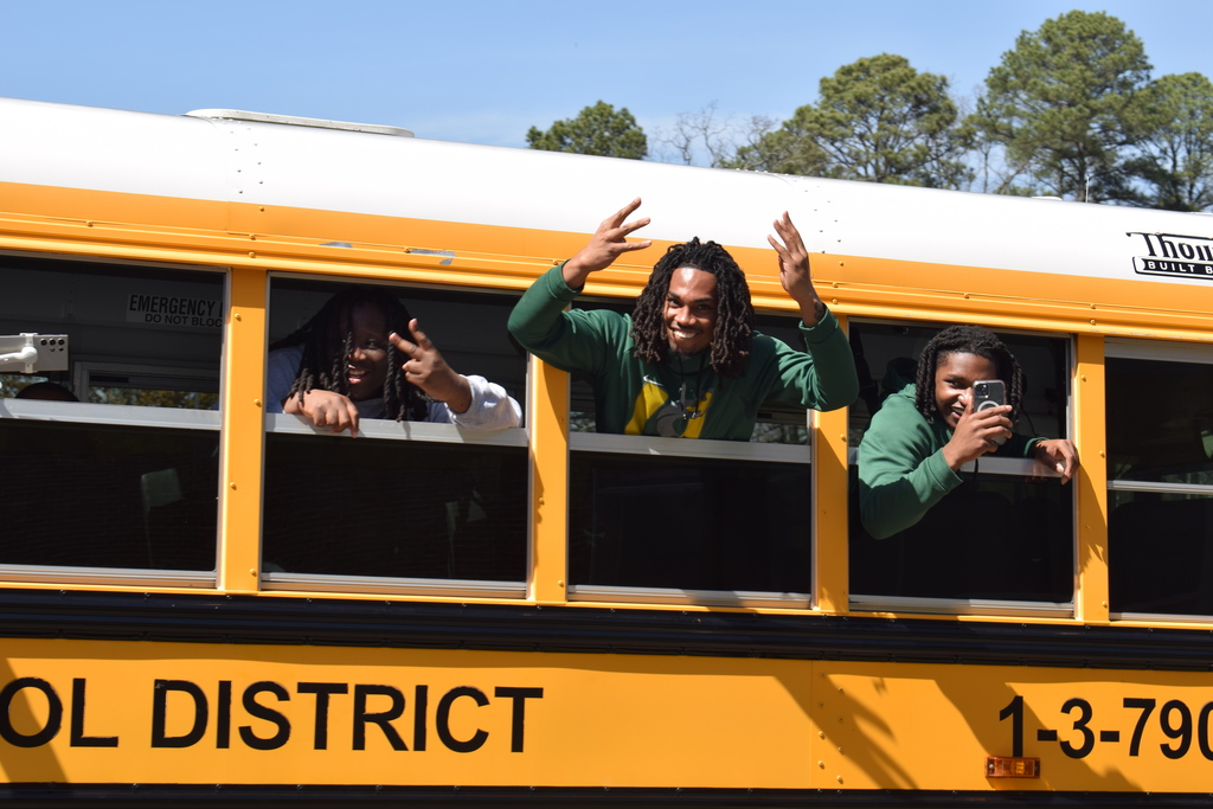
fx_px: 2628
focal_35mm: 78
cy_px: 404
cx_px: 606
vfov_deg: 17.5
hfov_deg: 26.0
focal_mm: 52
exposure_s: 1/200
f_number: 9
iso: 100
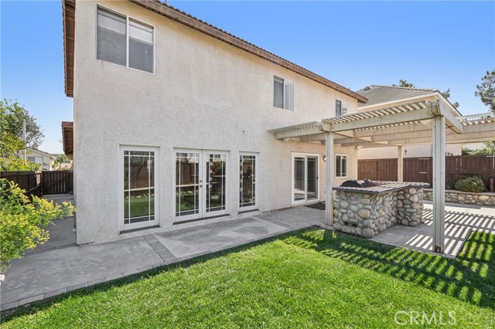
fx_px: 220
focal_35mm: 16
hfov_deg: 96.8
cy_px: 164
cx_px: 248
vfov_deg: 73.7
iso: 400
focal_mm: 16
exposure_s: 1/500
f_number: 8
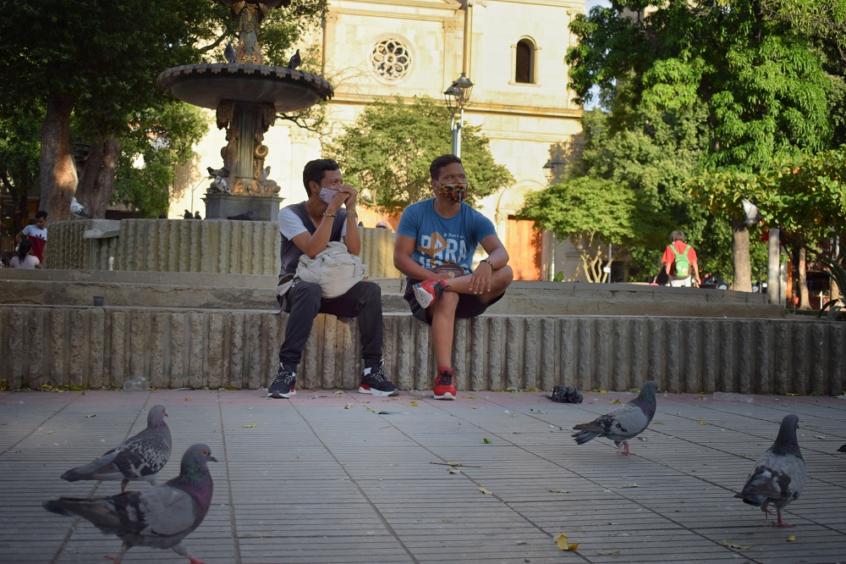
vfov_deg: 30.8
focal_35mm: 44
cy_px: 282
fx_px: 1022
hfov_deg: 45.0
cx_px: 423
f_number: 4.2
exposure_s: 1/640
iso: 200
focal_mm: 29
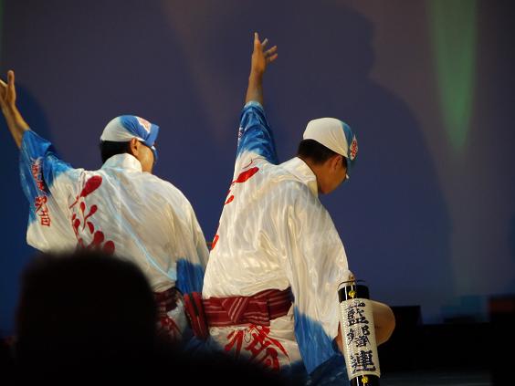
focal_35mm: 280
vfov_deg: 5.3
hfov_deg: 7.1
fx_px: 4166
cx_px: 258
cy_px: 193
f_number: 5.8
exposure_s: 1/50
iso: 800
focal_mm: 140
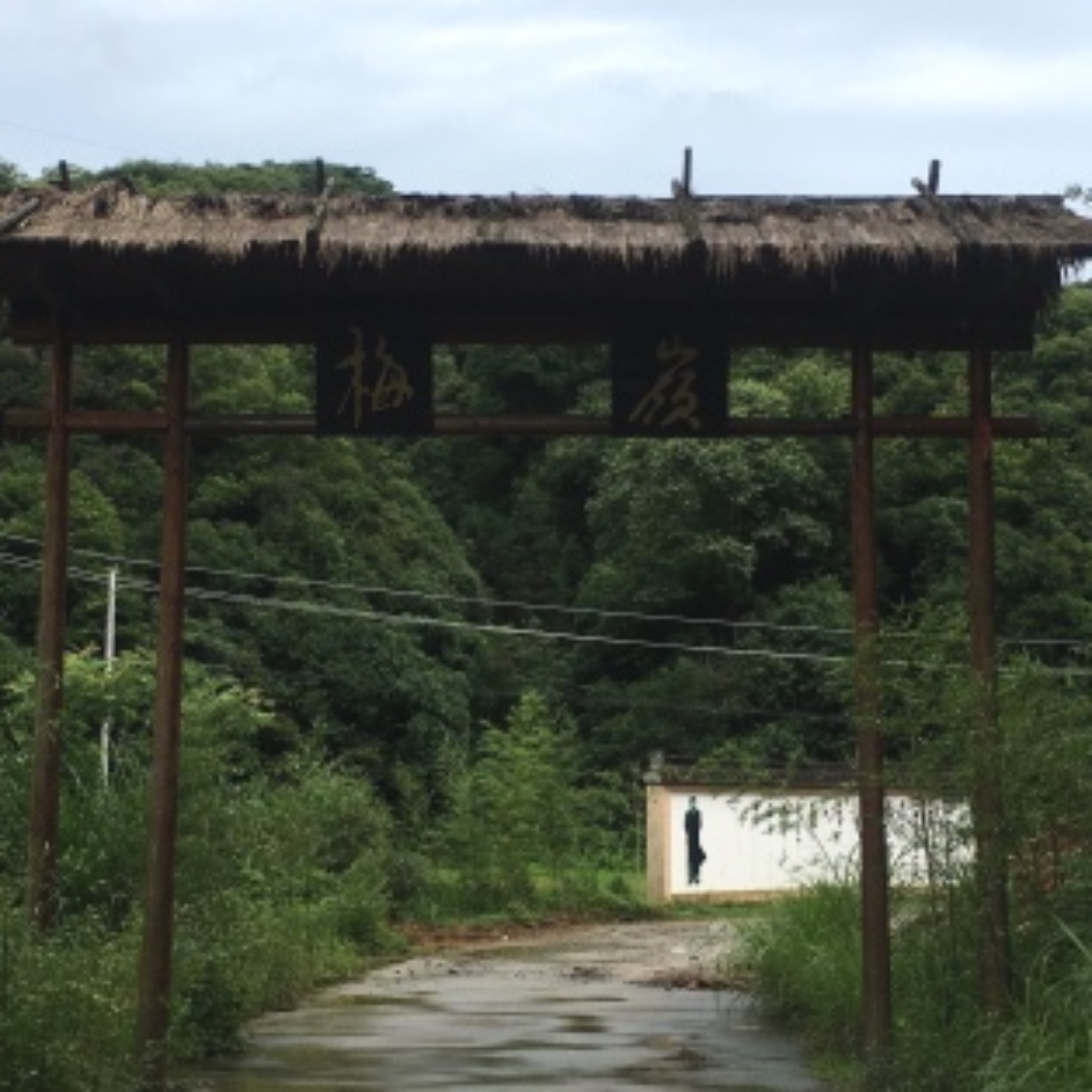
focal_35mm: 49
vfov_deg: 34.7
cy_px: 560
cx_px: 494
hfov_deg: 34.7
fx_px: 1749
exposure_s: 1/1832
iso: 25
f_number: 2.2
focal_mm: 4.15
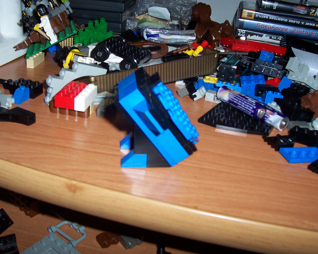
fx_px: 367
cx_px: 153
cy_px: 126
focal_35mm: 39
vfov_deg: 38.2
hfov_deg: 46.8
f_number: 2.8
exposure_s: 1/60
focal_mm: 5.6
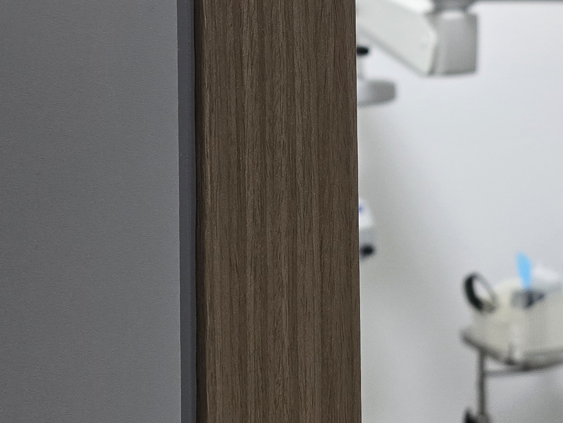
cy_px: 13
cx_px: 329
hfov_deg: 25.0
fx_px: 1269
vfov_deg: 18.5
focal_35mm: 78
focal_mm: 6.3
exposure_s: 1/120
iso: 200
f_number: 1.7
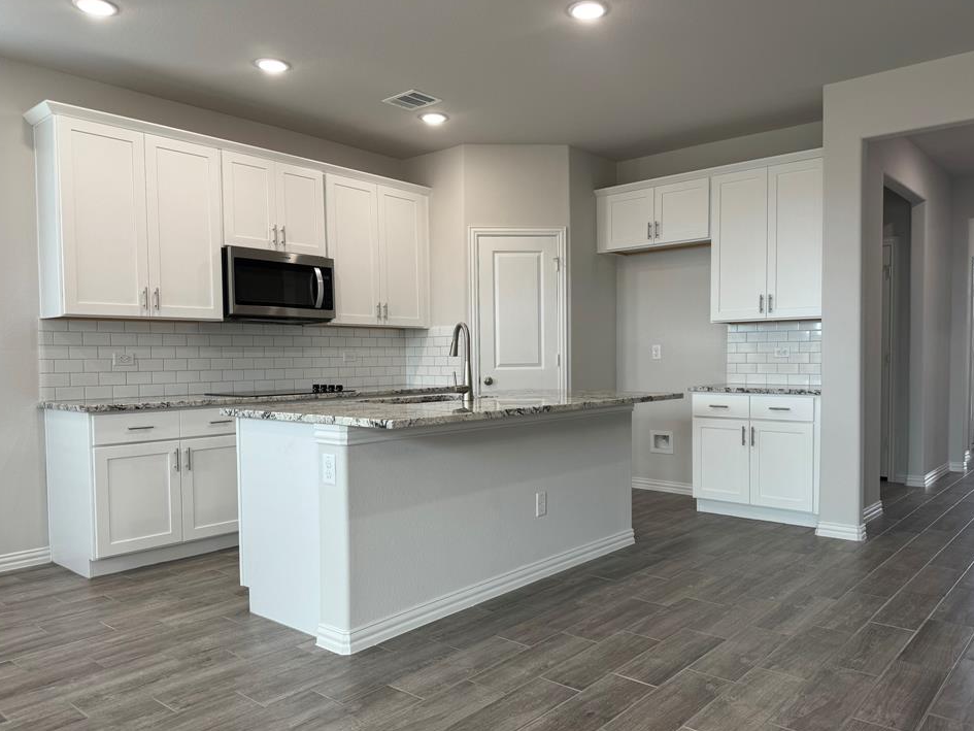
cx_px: 516
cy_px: 388
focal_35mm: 26
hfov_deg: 67.2
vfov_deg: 53.0
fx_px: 732
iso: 80
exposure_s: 1/120
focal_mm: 6.86
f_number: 1.78
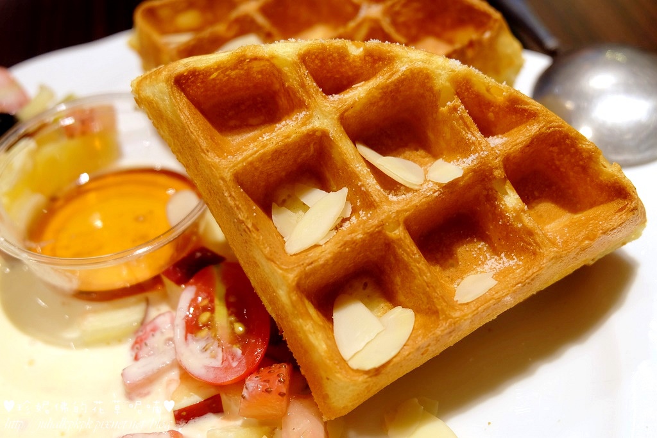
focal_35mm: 47
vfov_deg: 28.7
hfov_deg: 41.9
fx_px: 858
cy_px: 219
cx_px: 328
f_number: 4.7
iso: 400
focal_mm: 31
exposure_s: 1/50
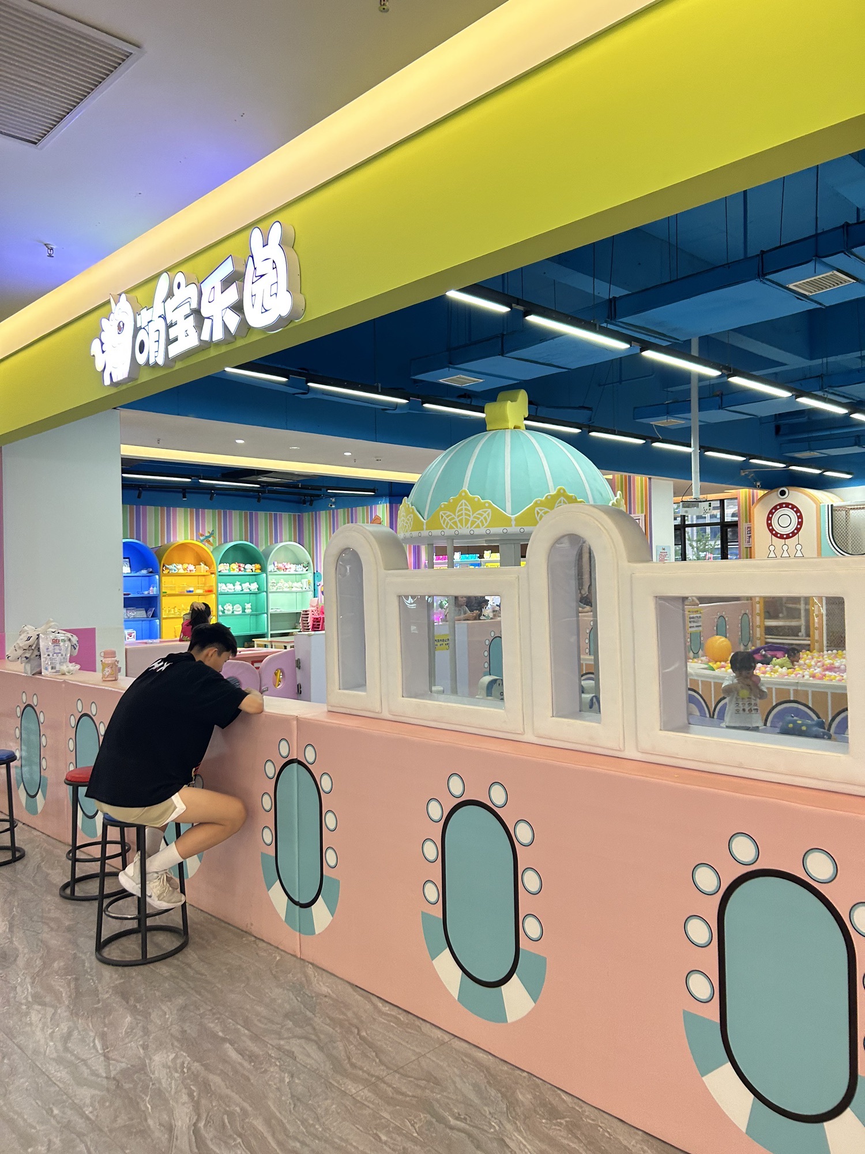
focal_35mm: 26
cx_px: 432
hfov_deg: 53.1
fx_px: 866
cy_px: 577
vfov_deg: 67.3
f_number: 1.5
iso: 100
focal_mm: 5.7
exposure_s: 1/100
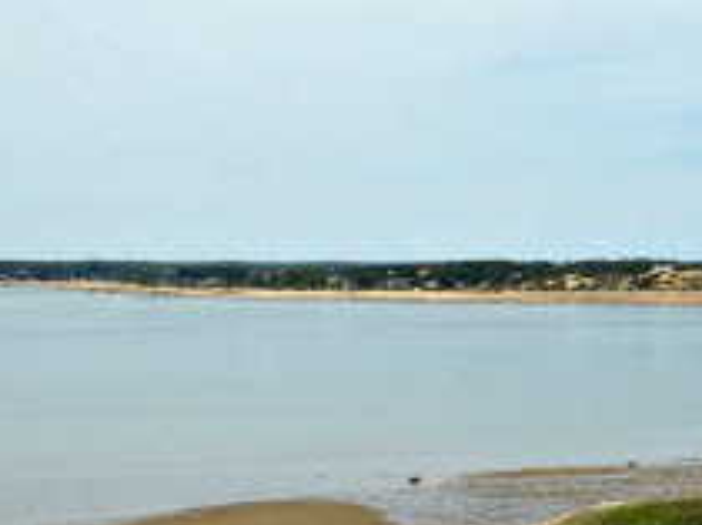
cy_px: 465
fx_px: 2552
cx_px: 896
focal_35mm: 126
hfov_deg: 15.0
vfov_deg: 11.7
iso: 50
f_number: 2.4
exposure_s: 1/1938
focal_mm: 4.12
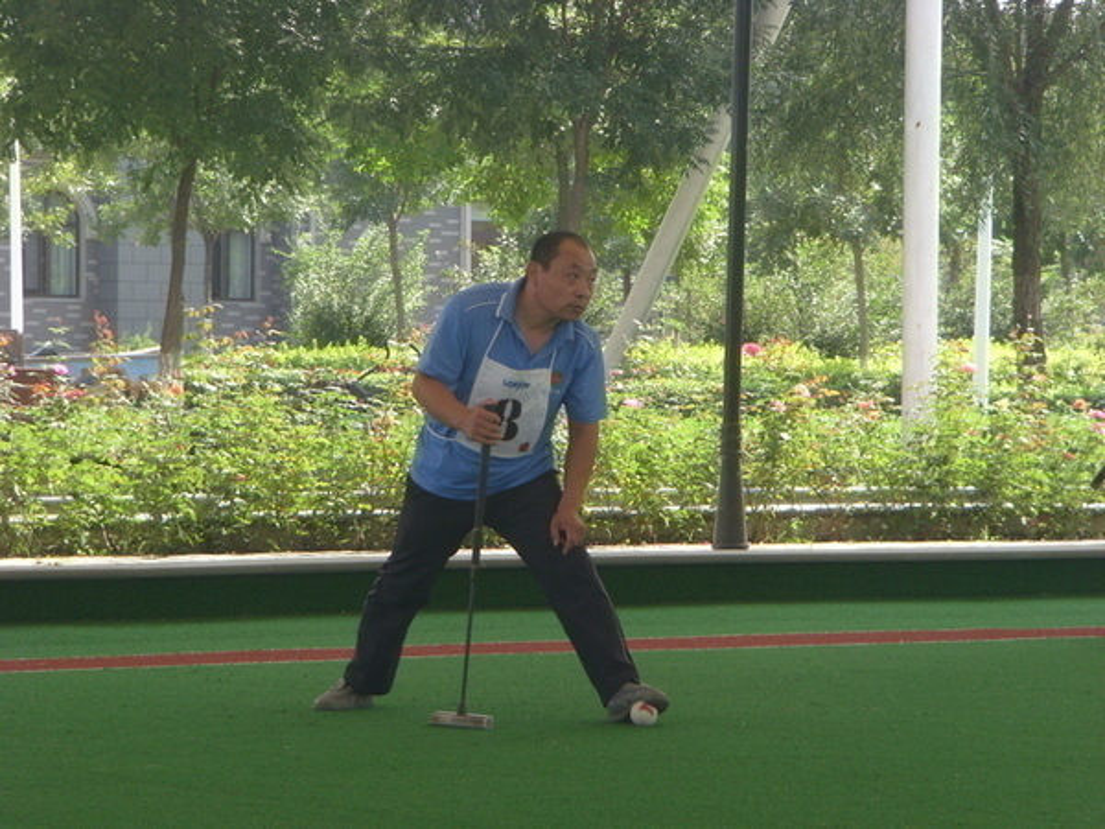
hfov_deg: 11.0
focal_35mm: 180
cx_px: 552
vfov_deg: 8.2
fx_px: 5746
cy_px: 414
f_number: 4.9
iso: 100
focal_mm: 30
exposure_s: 1/180
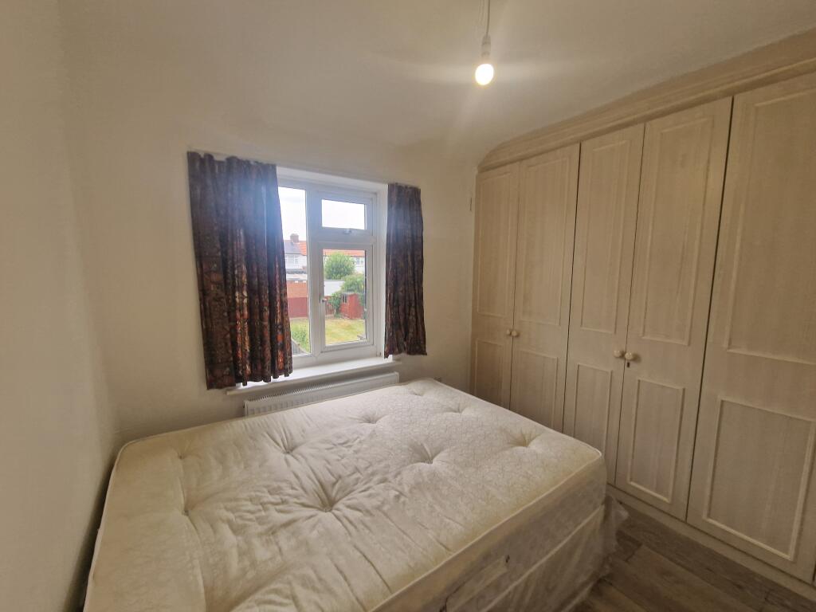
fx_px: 306
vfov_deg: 89.9
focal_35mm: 13
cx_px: 408
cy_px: 306
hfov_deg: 106.2
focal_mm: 2.2
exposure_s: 1/100
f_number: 2.2
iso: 80
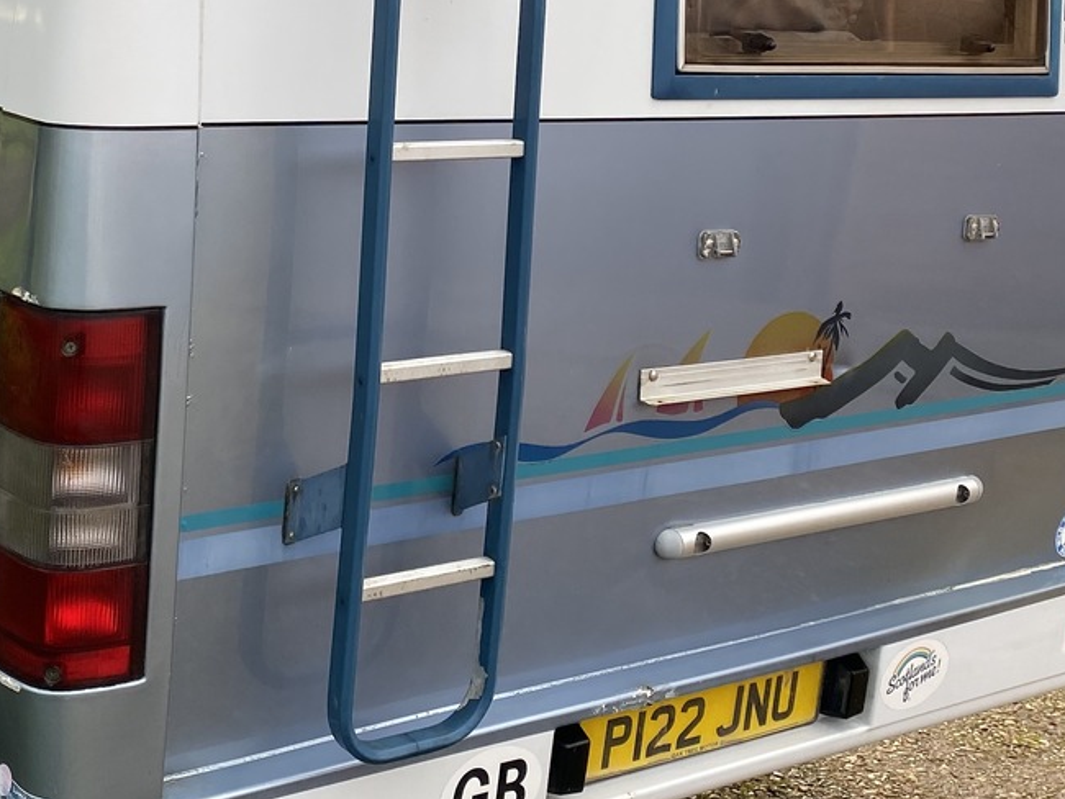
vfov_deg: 23.8
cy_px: 76
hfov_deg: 31.9
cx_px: 344
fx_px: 1847
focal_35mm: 60
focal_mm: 4.25
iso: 32
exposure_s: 1/179
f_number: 1.8
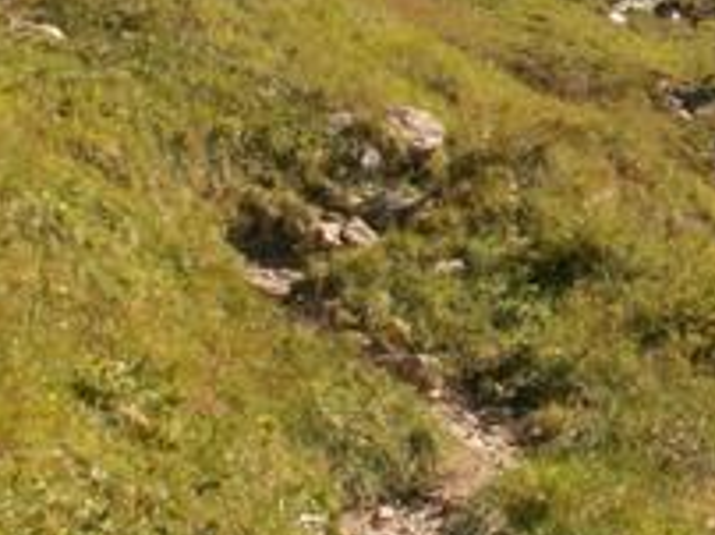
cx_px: 839
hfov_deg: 17.0
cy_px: -39
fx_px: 2290
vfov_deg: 13.1
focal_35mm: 111
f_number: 5.6
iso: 50
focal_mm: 5.86
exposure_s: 1/160
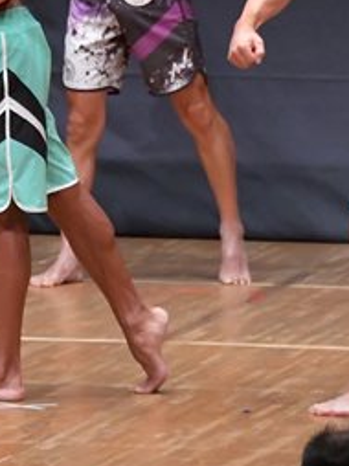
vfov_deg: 2.6
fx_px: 10086
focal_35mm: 749
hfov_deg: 2.0
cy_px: 57
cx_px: -21
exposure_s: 1/400
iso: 6400
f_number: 5.6
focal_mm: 170
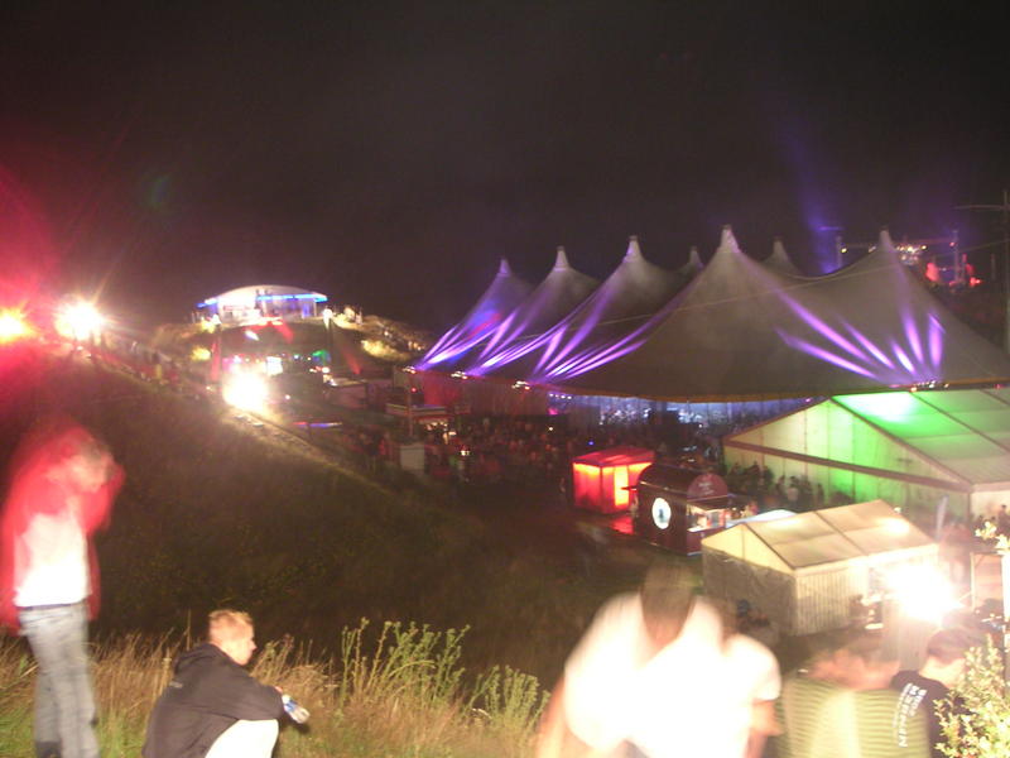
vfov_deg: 37.7
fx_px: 1109
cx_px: 505
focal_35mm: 38
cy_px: 379
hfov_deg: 49.0
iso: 100
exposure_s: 1.5
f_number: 2.8
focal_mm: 6
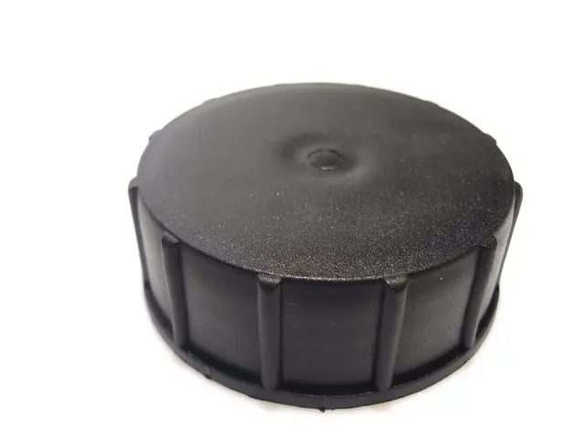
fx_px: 558
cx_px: 292
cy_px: 220
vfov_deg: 42.9
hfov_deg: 55.4
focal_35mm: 33
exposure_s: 1/30
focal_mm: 5.5
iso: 80
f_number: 2.8
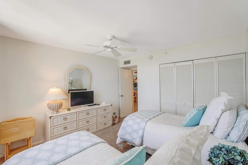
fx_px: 110
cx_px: 124
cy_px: 82
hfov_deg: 96.7
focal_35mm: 16
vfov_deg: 73.7
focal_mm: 16
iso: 320
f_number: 5.6
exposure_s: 1/100
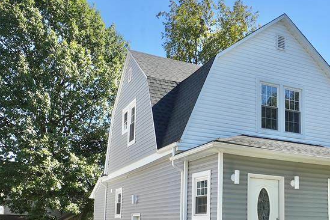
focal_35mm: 41
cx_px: 216
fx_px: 376
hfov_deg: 46.8
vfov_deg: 31.5
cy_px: 187
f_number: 18
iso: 200
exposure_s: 1/60
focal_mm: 15
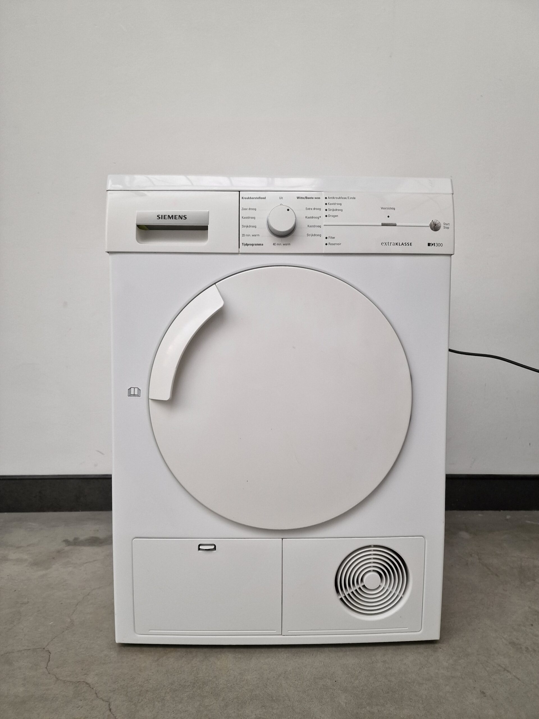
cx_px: 270
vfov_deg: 73.9
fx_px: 478
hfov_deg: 58.9
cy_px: 360
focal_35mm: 23
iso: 200
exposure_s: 1/180
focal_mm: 6.4
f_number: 1.8
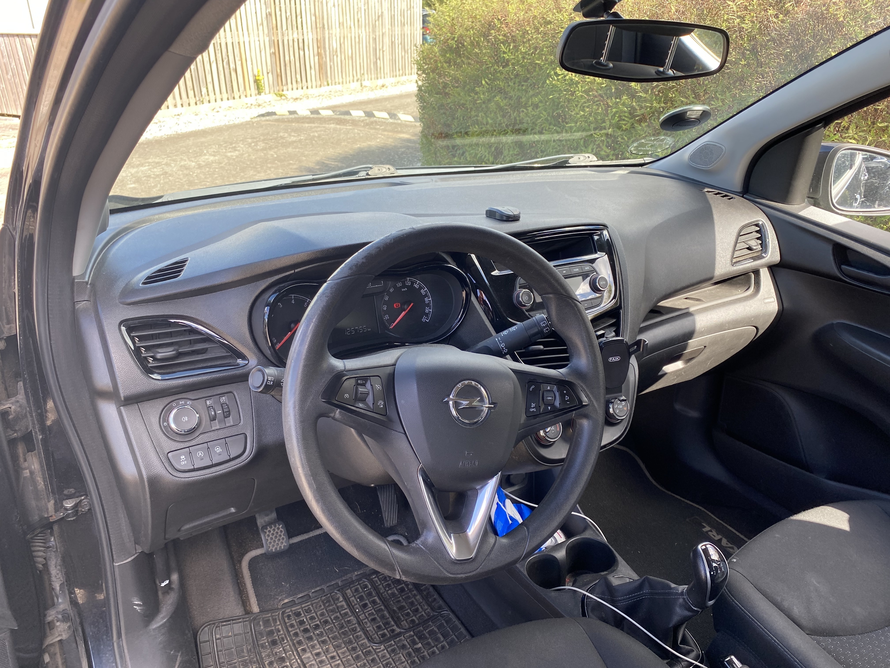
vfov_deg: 53.1
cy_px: 334
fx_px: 668
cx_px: 445
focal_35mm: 26
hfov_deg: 67.3
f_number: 1.8
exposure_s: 1/144
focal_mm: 4.25
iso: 32
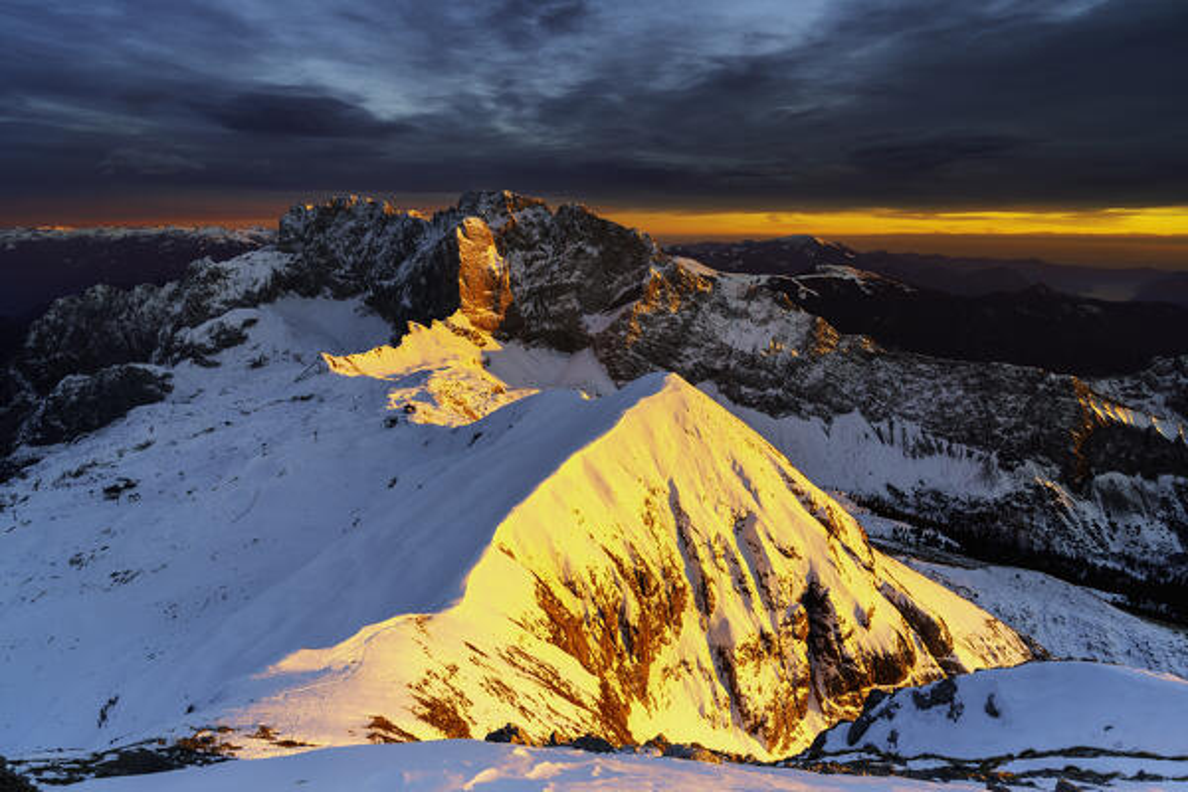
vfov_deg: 53.1
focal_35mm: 24
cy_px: 396
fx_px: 792
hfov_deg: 73.7
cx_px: 594
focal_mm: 24
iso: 100
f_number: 13
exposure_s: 1/1.25
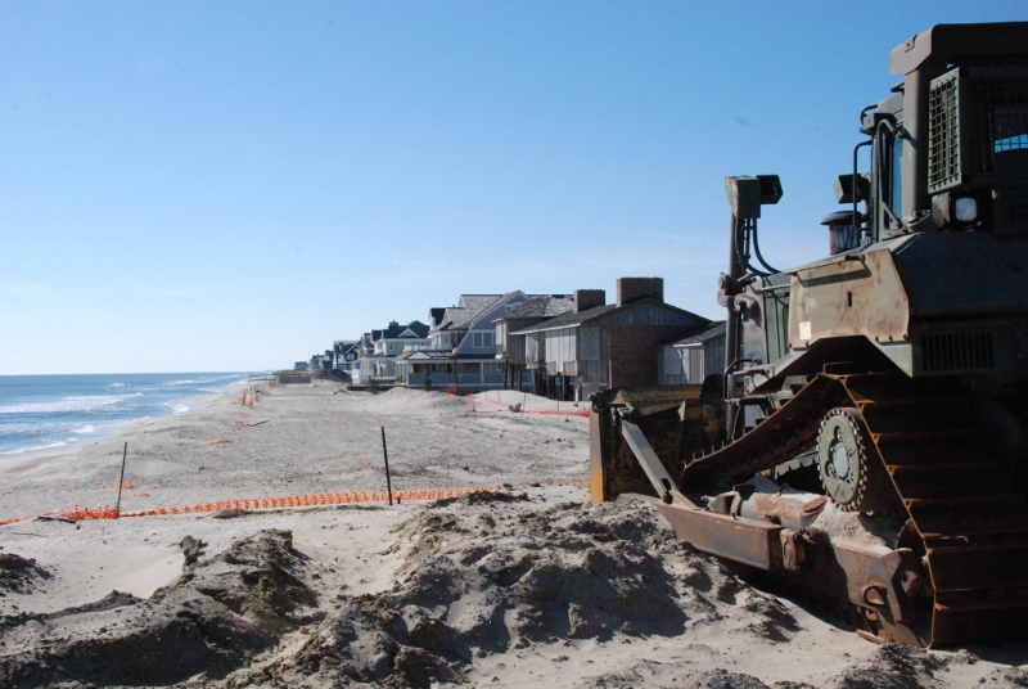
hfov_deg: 47.9
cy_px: 344
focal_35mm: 40
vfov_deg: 33.1
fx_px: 1158
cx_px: 514
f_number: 16
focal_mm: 27
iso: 1600
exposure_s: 1/1000
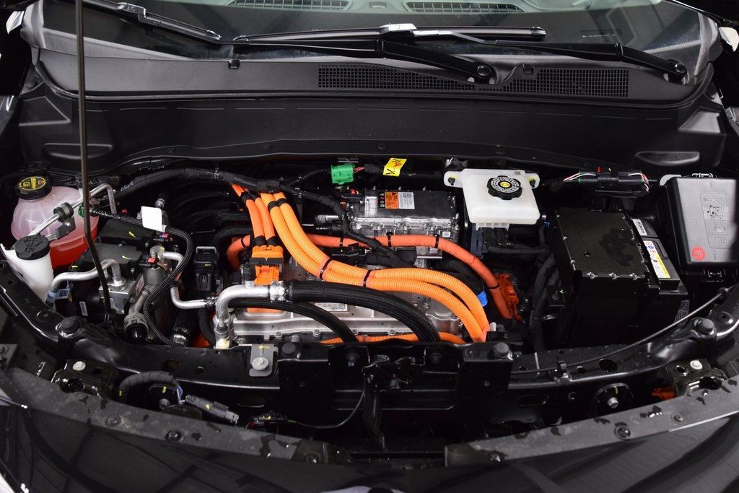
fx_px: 739
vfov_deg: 36.9
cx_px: 370
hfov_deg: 53.1
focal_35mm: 36
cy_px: 246
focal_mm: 24
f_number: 3.5
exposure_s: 1/60
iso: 1600
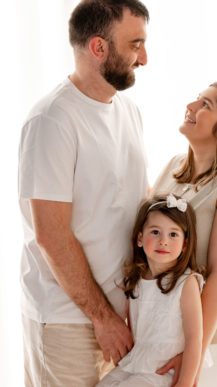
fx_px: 890
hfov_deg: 13.9
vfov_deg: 24.4
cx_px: 162
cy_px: 240
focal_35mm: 87
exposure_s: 1/200
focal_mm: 50
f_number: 2.2
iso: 160
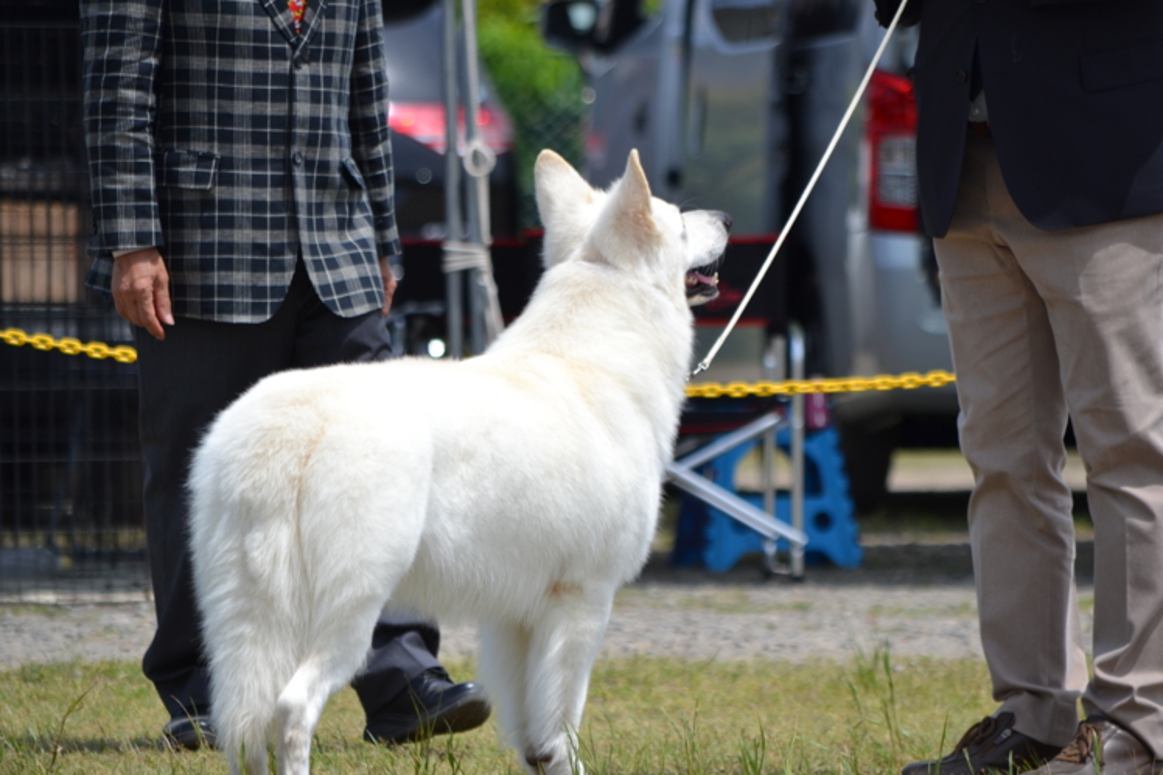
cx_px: 557
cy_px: 402
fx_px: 11398
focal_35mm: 353
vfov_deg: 3.9
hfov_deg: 5.8
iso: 100
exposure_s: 1/640
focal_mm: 220
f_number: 6.3
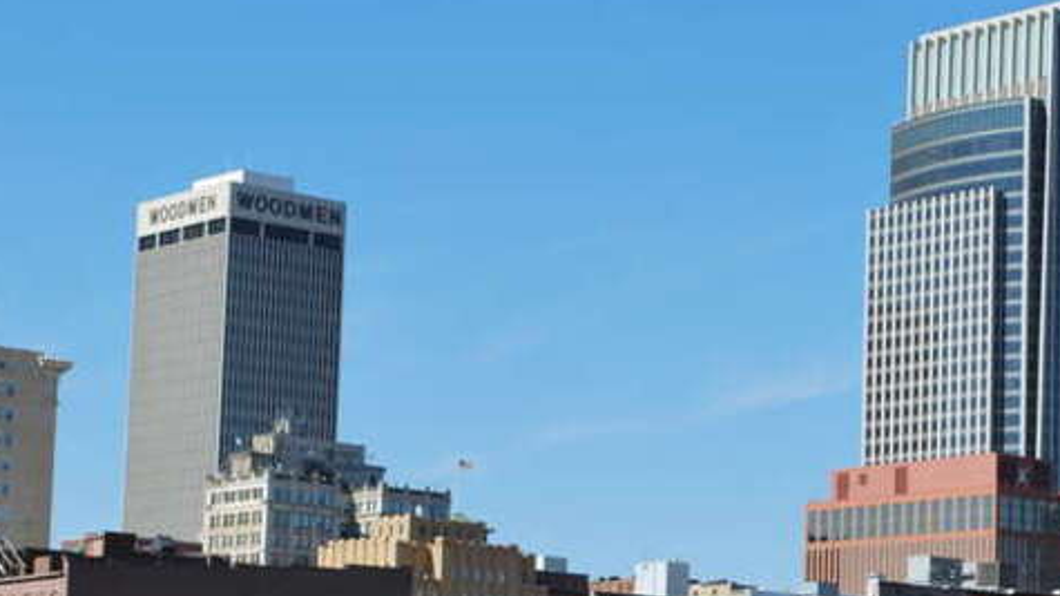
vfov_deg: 11.4
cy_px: 441
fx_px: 2979
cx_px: 772
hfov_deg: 20.1
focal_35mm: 106
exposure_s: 1/250
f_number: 8
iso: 100
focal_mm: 40
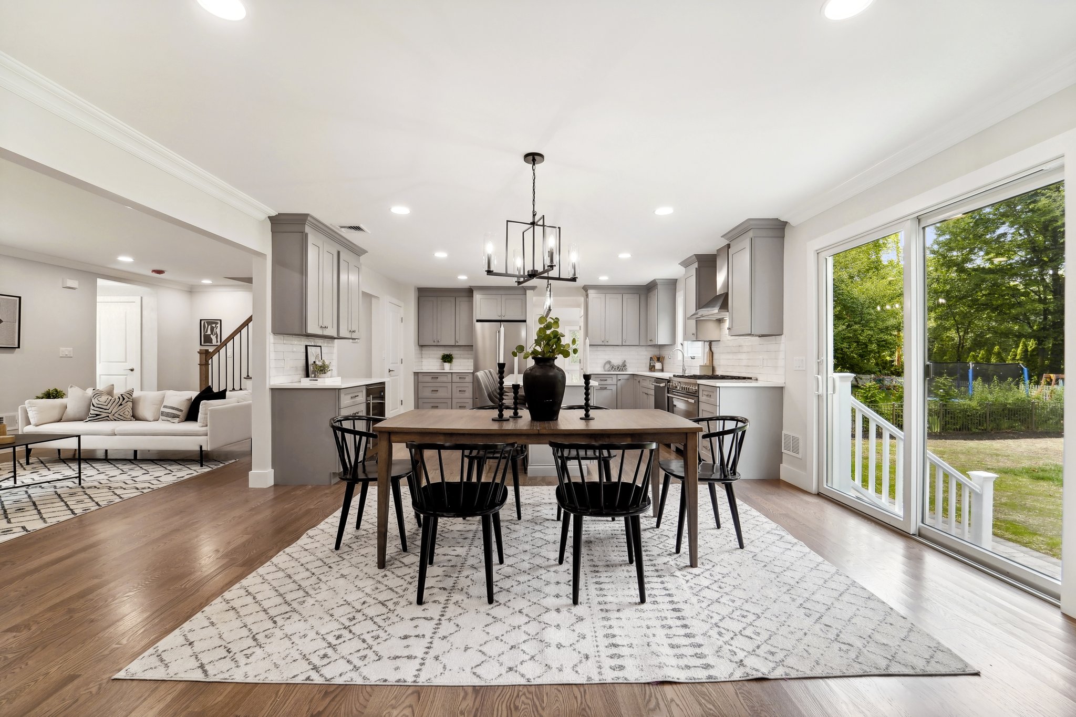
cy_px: 358
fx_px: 418
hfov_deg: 104.3
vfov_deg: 81.2
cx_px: 538
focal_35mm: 14
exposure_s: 1/20
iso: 400
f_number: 8
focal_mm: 14
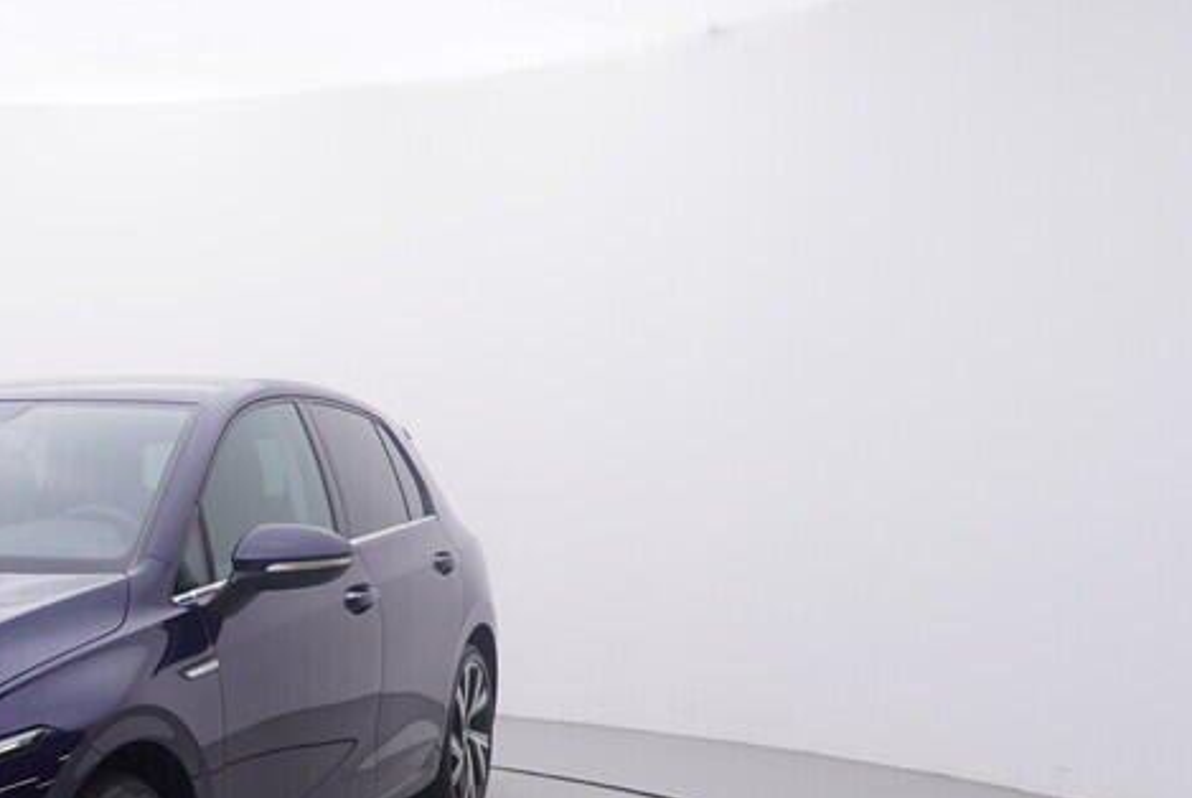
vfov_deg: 26.9
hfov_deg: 35.4
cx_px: -66
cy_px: 658
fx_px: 1627
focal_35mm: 49
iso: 200
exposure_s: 1/80
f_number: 5
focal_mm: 15
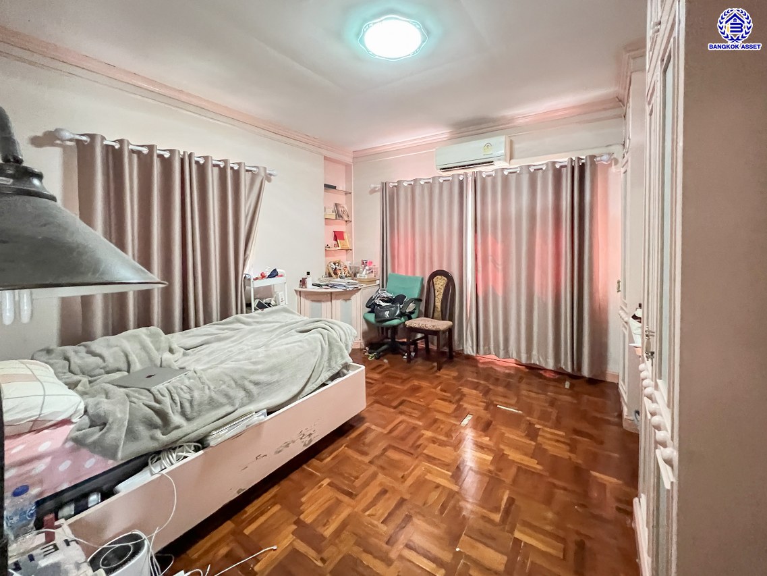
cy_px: 288
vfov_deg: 89.9
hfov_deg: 106.2
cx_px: 384
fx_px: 288
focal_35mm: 13
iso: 32
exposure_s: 1/467
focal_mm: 1.57
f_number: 1.8
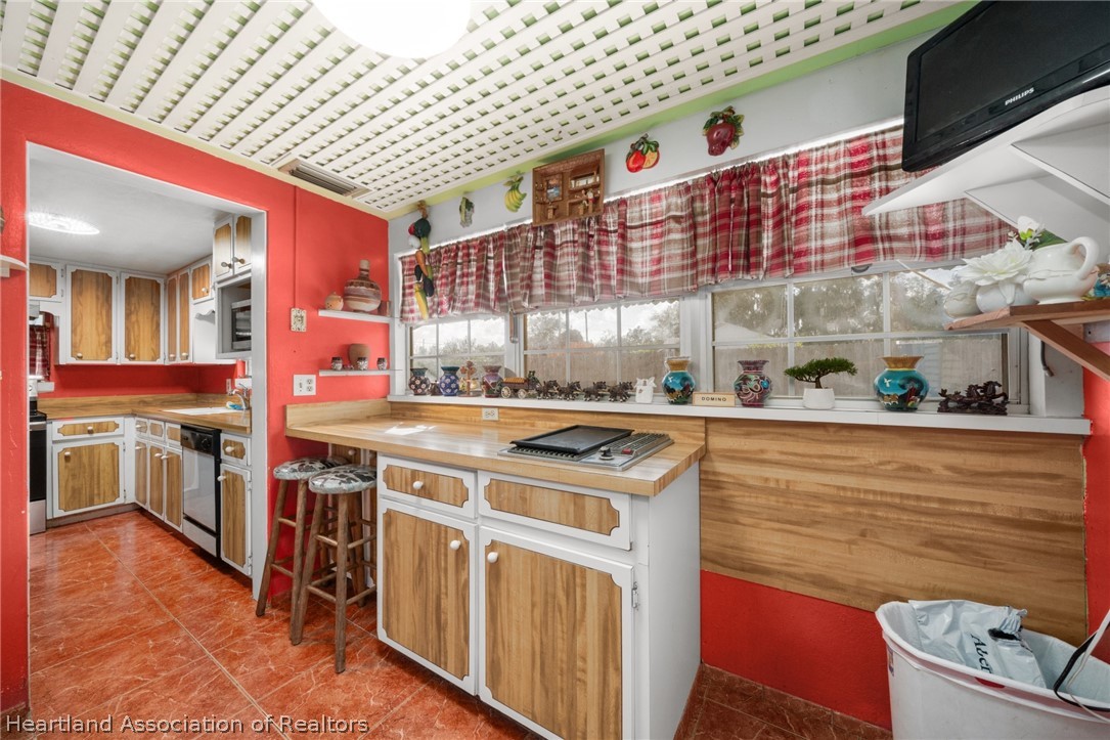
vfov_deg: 90.0
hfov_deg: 112.6
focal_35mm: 12
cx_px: 555
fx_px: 370
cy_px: 370
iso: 400
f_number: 11
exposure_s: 1/6
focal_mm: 12
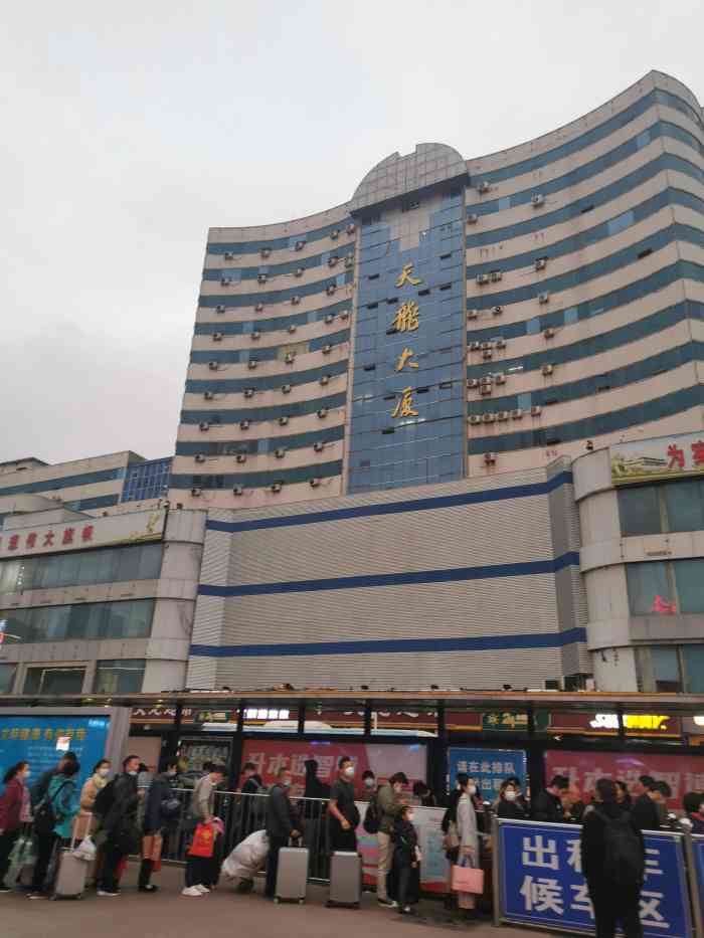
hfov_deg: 51.4
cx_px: 352
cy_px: 469
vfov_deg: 65.3
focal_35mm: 27
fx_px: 732
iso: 160
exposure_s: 1/100
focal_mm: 5.58
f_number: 1.8
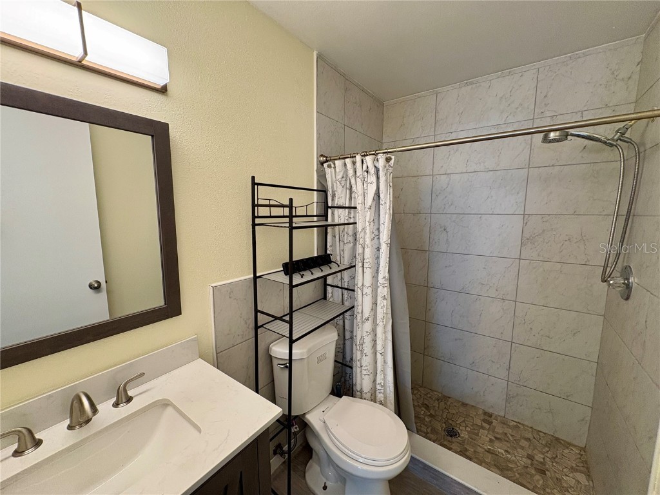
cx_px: 330
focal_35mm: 14
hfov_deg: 102.1
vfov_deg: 85.7
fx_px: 267
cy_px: 248
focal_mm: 2.22
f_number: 2.2
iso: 200
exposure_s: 1/120
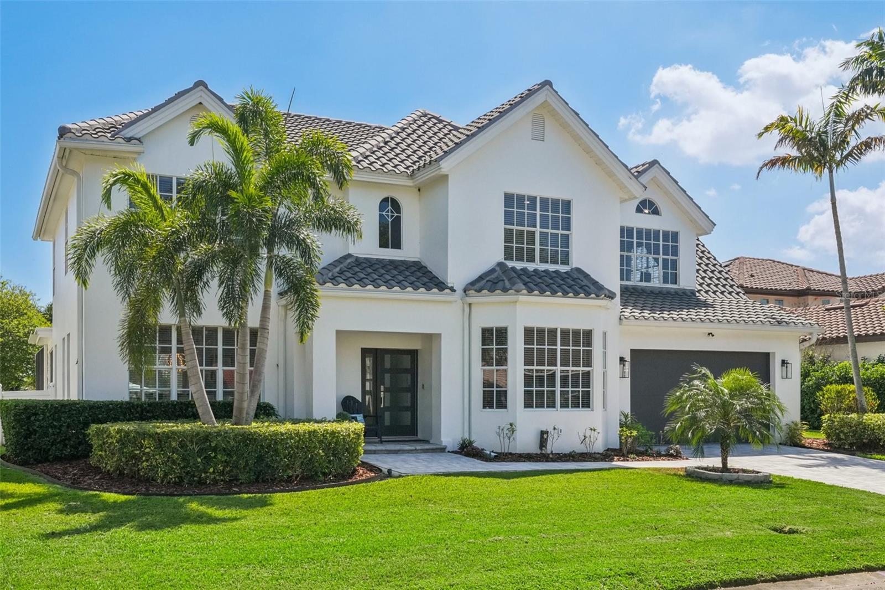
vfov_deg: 38.9
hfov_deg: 55.8
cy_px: 295
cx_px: 442
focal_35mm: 34
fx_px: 836
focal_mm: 23
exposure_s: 1/2000
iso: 640
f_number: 8
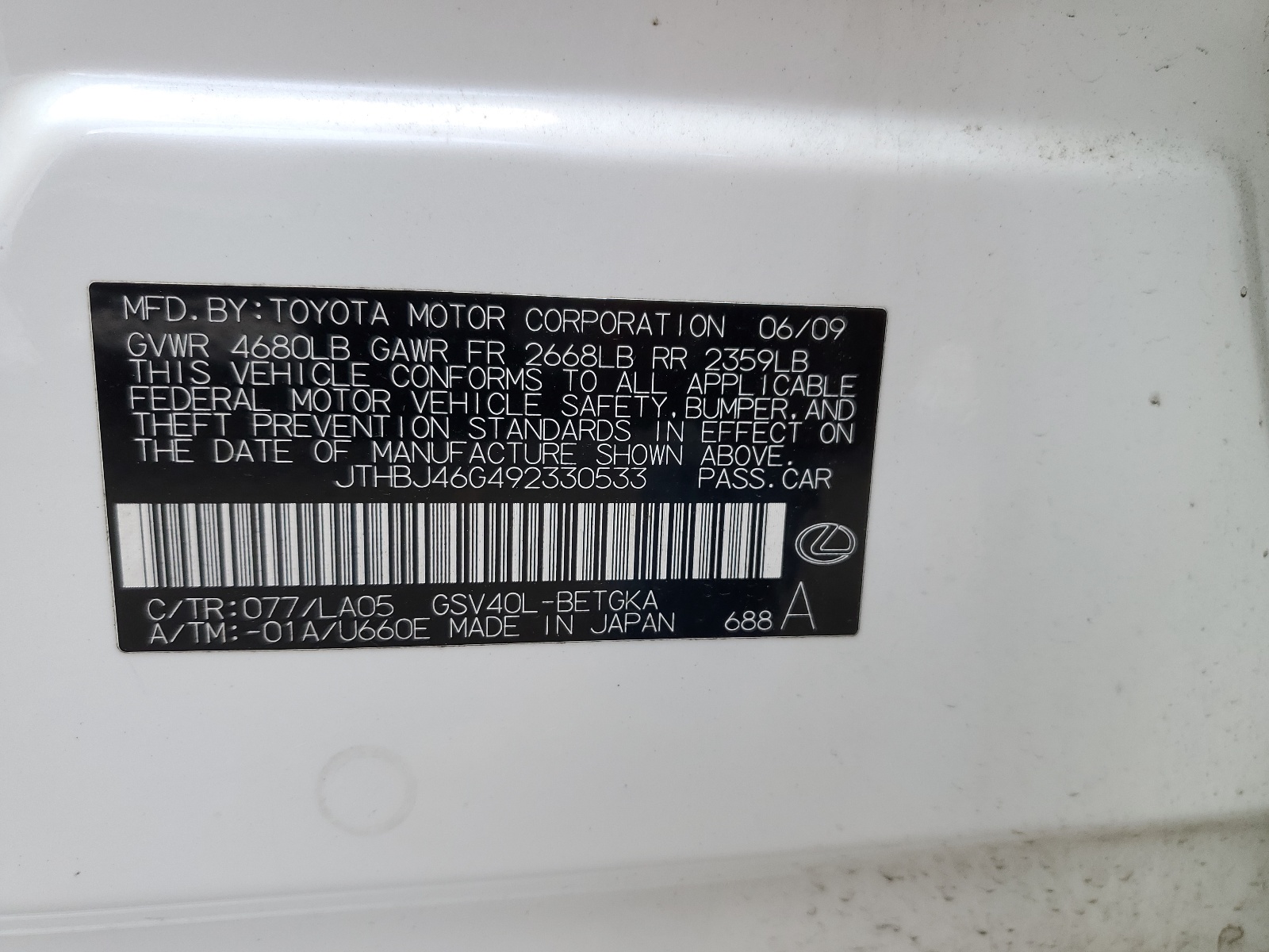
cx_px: 634
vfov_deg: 53.1
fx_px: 953
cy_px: 476
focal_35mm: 26
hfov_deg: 67.3
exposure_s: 1/294
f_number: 1.5
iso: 50
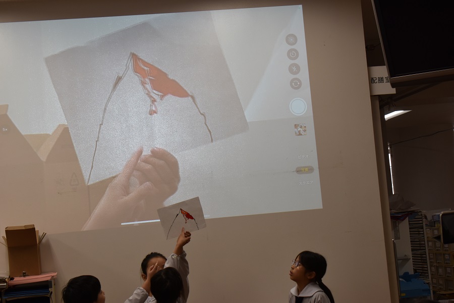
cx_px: 227
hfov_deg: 24.6
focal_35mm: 82
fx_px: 1040
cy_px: 152
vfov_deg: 16.6
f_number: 6.3
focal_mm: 55
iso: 400
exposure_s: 1/160
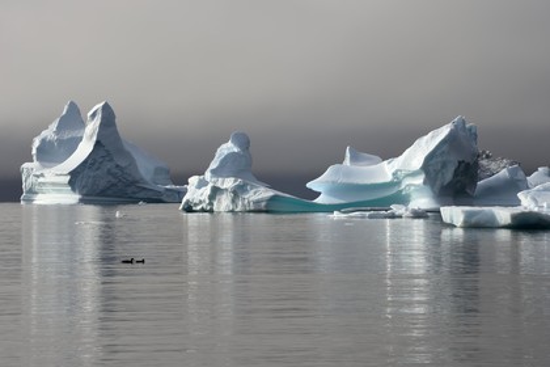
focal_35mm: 200
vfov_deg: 6.9
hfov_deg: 10.3
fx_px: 3055
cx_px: 275
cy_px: 184
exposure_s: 1/320
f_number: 16
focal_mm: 200
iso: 200
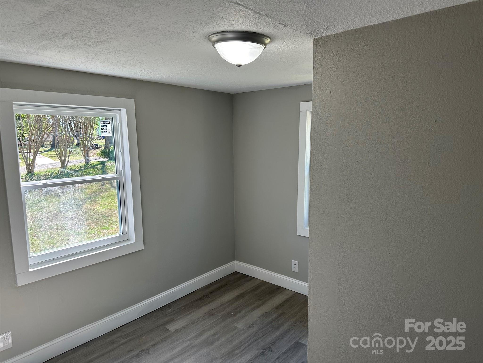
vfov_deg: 56.8
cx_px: 242
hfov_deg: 71.6
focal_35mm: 24
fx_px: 335
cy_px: 182
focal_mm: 6.86
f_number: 1.78
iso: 80
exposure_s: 1/199
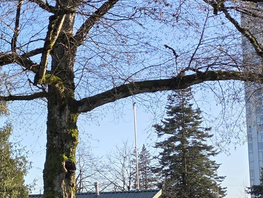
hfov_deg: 19.8
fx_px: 616
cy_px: 176
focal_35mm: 81
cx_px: -164
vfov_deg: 18.0
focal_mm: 5.4
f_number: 1.8
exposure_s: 1/1410
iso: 80
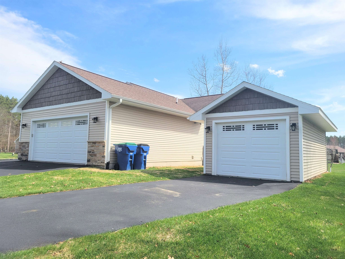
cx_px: 172
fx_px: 259
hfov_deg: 67.3
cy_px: 130
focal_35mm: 26
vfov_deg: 53.1
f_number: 1.8
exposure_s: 1/1695
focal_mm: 5.4
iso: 40
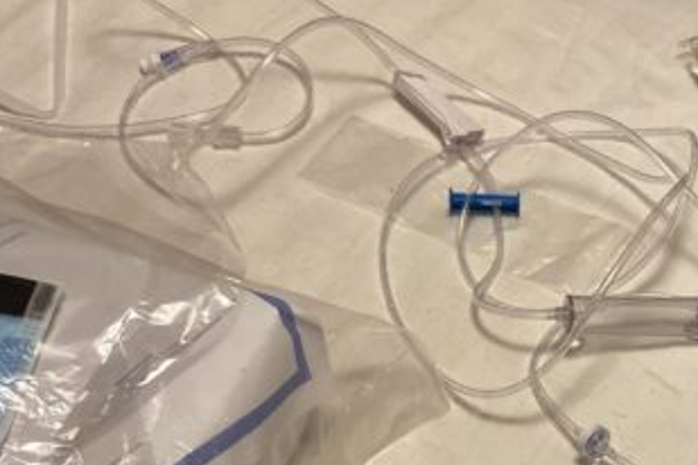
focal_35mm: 70
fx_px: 1357
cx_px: 562
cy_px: 560
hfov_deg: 28.2
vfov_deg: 18.4
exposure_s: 1/60
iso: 320
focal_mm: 4.25
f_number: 1.8
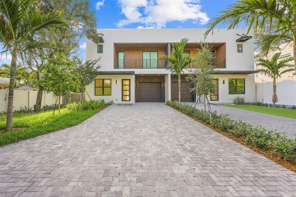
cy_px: 98
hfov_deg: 104.3
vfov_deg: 81.2
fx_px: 115
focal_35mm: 14
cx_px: 148
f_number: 8
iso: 64
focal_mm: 14
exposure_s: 1/13
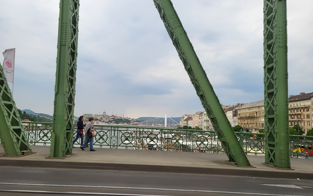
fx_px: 239
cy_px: 111
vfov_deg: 44.4
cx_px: 156
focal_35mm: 28
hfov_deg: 66.5
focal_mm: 5.4
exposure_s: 1/147
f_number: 1.8
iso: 40
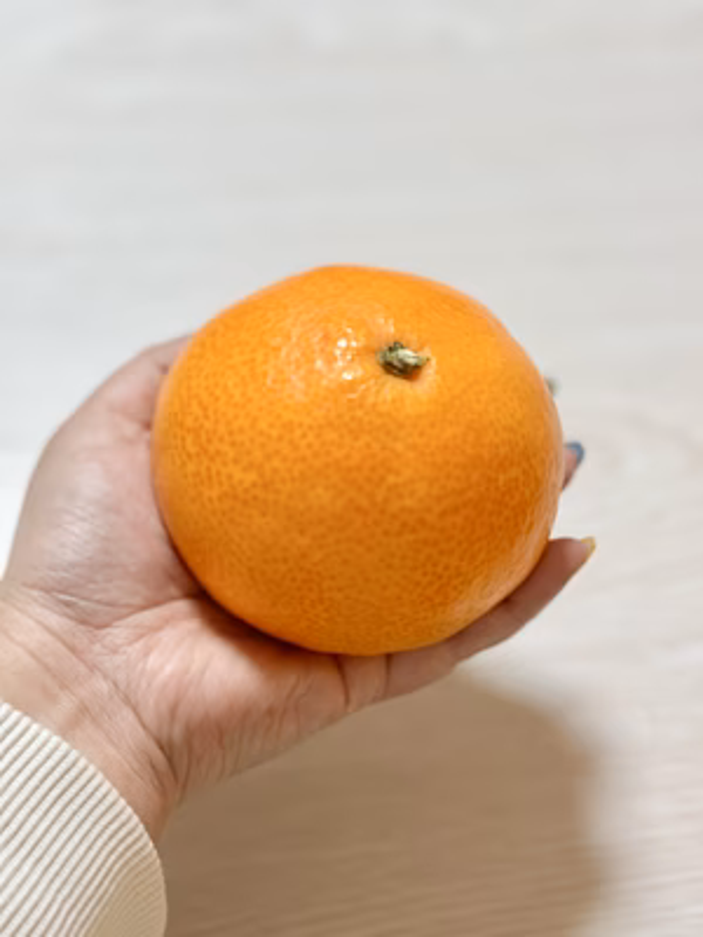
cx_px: 352
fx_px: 1300
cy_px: 468
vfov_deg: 39.7
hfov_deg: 30.3
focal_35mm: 48
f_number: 1.78
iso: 125
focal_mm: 6.86
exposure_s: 1/60
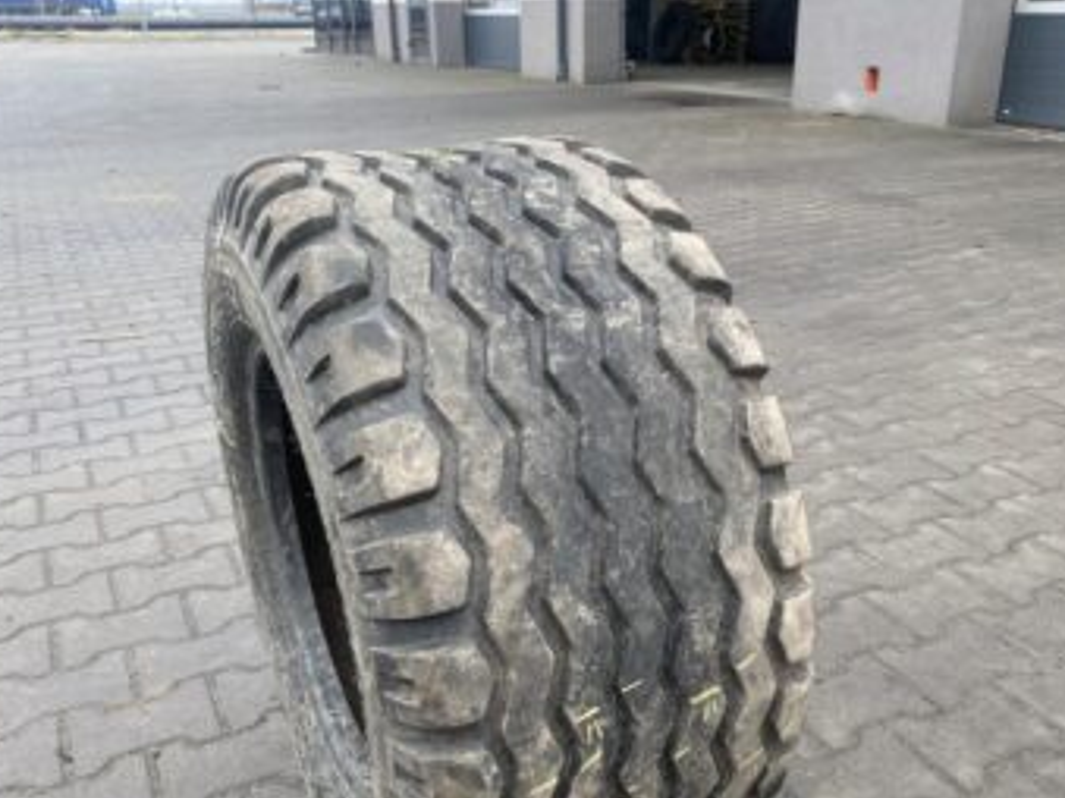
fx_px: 1015
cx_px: 578
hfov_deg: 55.3
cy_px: 504
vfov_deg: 42.6
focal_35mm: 33
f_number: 1.8
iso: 32
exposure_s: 1/298
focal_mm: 4.25
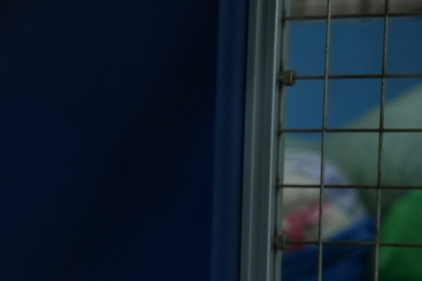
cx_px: -491
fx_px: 2756
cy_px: 316
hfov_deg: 8.2
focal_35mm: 235
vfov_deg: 5.8
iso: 500
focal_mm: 50.9
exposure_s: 1/100
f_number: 4
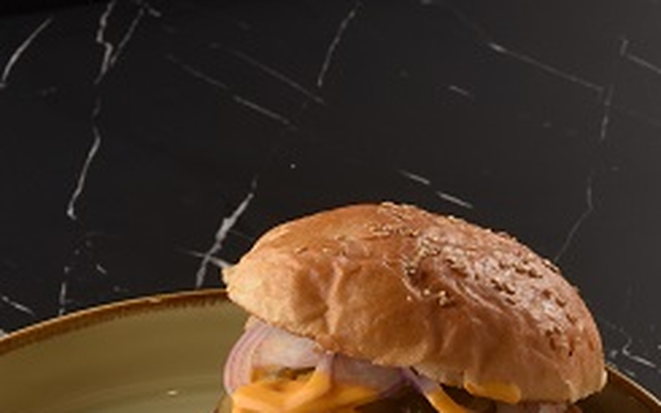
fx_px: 4503
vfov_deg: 5.2
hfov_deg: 8.4
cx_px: 281
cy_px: 440
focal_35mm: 250
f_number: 13
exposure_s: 1/100
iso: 400
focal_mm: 100
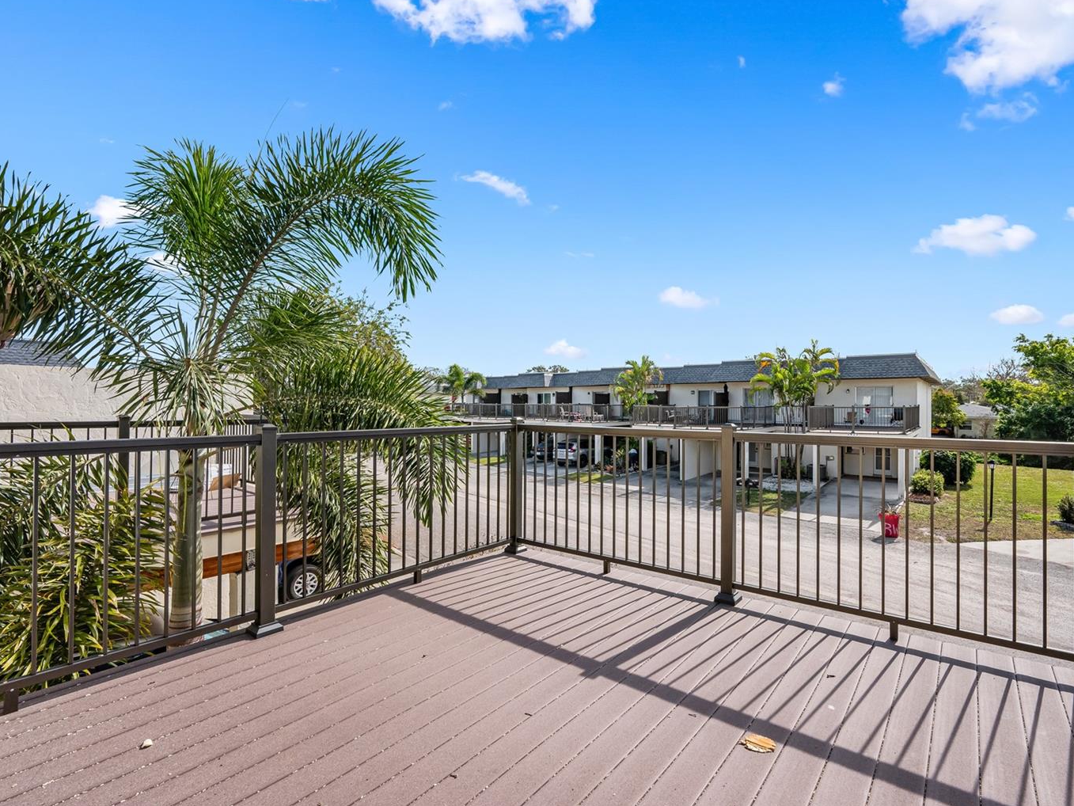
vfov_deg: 74.7
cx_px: 581
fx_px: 527
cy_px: 401
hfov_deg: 90.8
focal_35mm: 17
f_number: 13
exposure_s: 1/250
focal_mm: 15
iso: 250
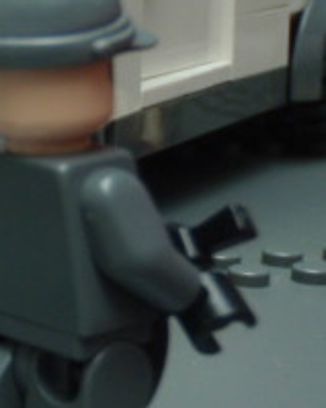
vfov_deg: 17.0
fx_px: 1364
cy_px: 185
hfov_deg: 12.4
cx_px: -281
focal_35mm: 113
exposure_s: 1/40
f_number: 4.1
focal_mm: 6.53
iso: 125
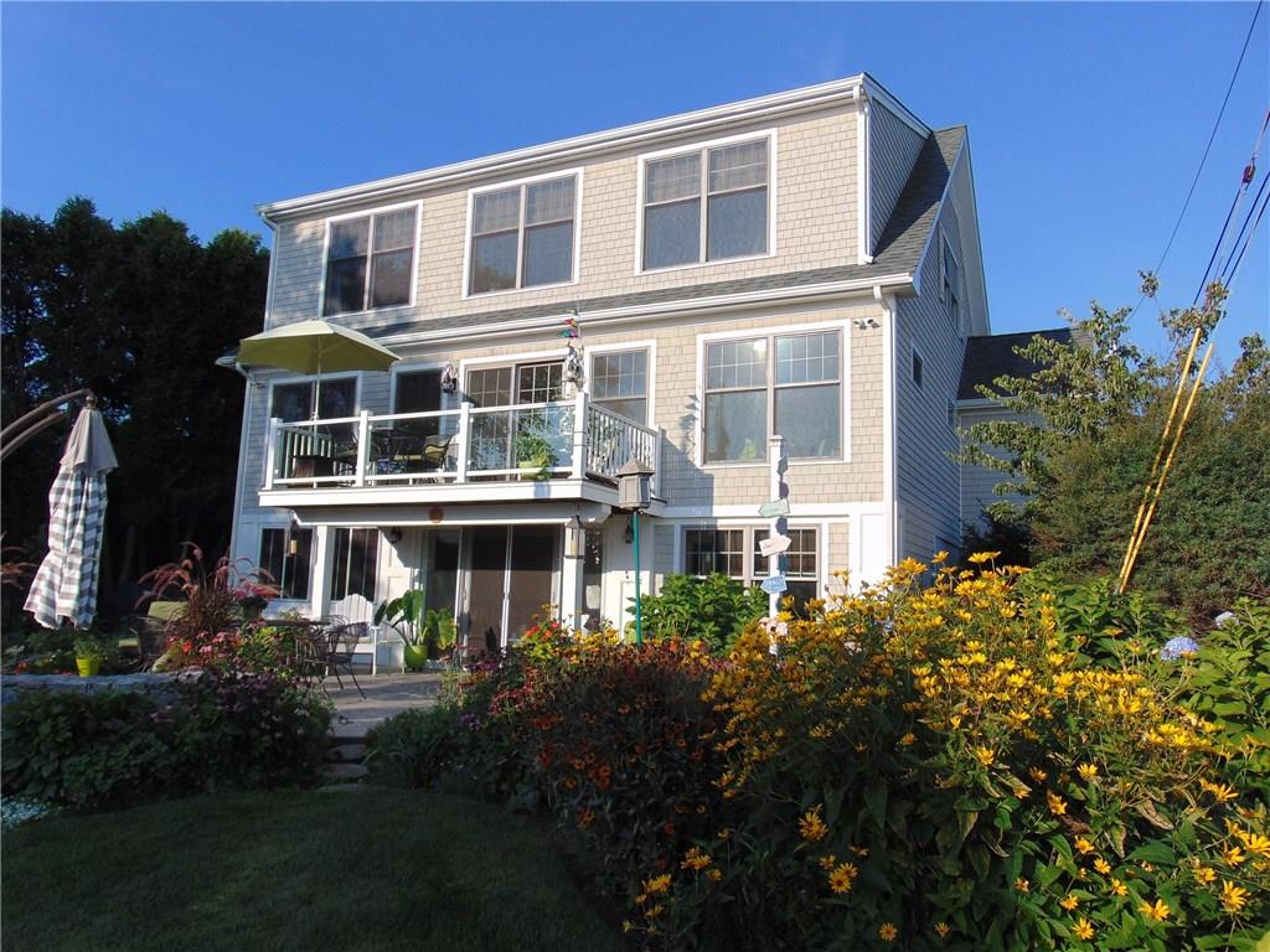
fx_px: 917
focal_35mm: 25
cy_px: 476
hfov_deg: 69.4
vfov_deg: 54.9
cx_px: 635
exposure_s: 1/200
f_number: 7.7
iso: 80
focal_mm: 4.5
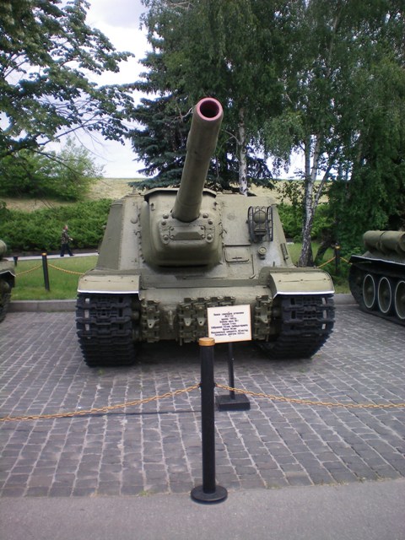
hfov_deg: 37.7
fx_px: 593
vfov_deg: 49.0
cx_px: 202
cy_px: 270
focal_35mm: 38
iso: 64
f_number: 3.1
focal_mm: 6.3
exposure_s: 1/400
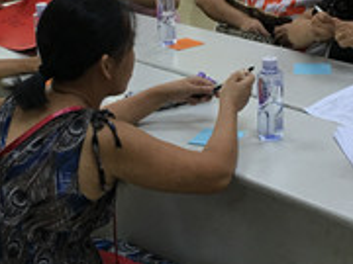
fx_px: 857
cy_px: 127
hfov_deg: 23.3
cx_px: 173
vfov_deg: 17.6
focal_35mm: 84
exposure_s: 1/33
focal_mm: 4.15
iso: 50
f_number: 2.2
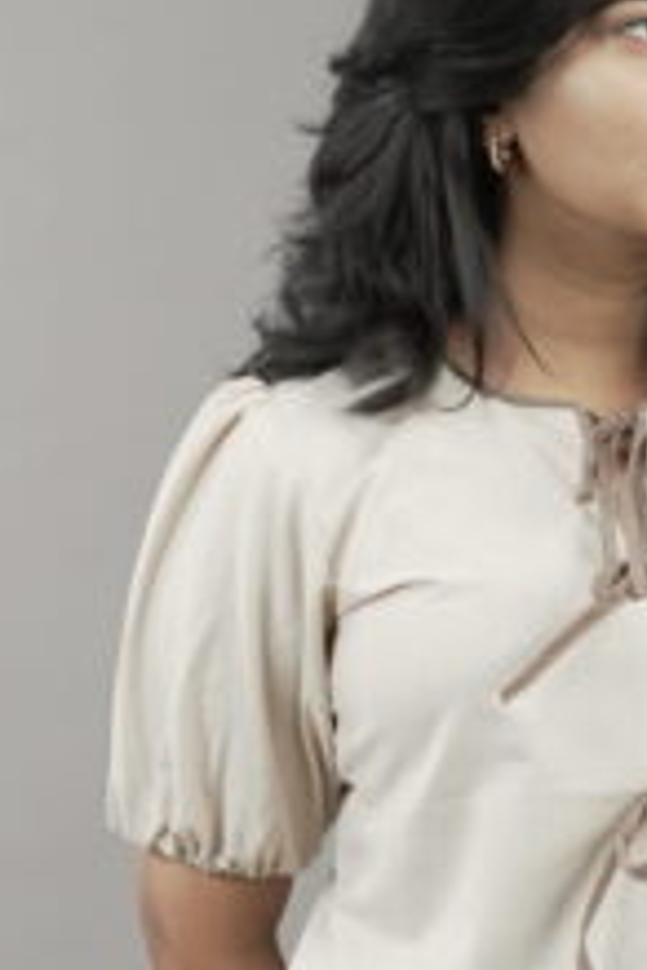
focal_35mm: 214
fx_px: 5769
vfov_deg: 9.6
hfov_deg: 6.4
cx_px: 288
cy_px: 664
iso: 1000
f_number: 2
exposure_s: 1/640
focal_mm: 35
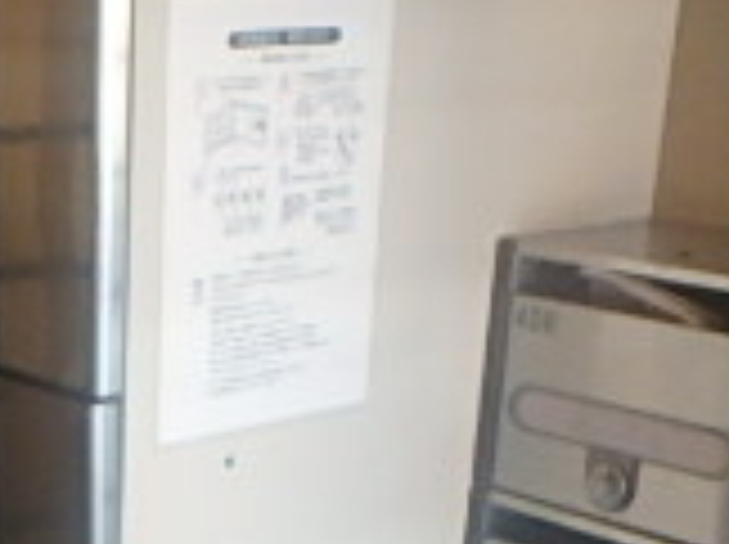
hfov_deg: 22.7
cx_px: 4
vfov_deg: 16.4
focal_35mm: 83
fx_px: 1745
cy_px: 782
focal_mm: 3.7
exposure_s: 1/30
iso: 500
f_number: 3.5
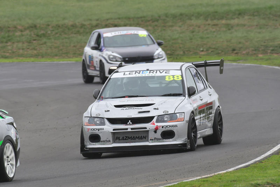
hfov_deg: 2.7
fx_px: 5835
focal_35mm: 750
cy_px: 94
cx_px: 140
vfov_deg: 1.8
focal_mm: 500
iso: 640
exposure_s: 1/640
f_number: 10
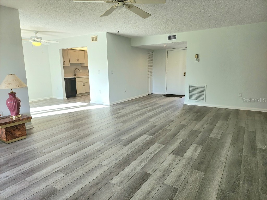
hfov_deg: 73.9
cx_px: 134
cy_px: 100
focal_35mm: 23
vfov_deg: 58.9
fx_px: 177
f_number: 1.8
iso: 50
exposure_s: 1/182
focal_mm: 6.4
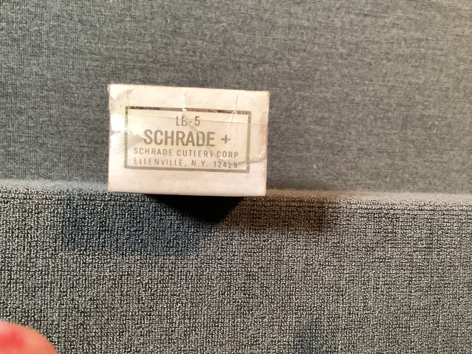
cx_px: 236
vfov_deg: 45.4
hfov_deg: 58.3
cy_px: 177
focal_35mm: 31
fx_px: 423
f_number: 2.4
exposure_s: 1/50
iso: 250
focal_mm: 3.3
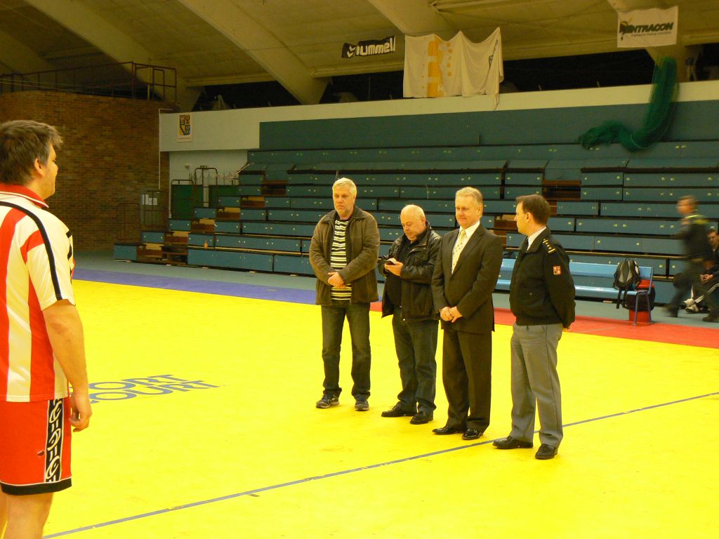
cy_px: 270
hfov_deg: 32.7
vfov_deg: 24.8
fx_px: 1225
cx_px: 360
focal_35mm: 59
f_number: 3.2
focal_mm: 9.8
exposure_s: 1/10
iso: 200
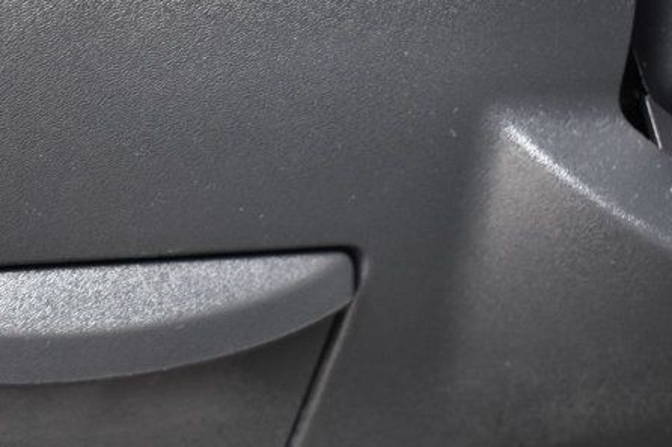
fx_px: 1477
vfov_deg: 17.2
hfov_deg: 25.6
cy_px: 321
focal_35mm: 79
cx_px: 286
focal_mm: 23
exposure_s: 1/10
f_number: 3.8
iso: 1600
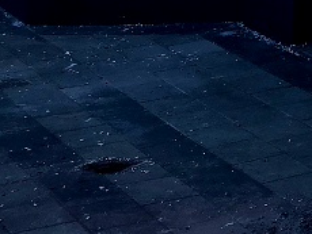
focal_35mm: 160
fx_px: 1444
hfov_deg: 9.9
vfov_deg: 8.5
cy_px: -315
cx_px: 879
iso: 80
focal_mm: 6.3
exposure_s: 1/2500
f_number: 1.7
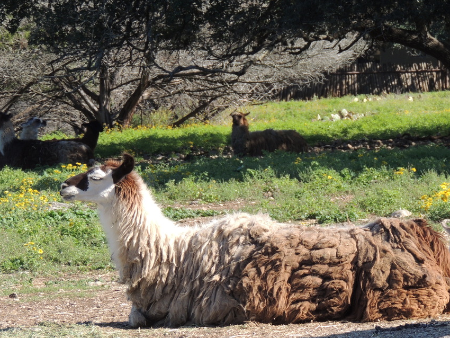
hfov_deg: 7.7
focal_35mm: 256
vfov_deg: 5.8
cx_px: 325
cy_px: 185
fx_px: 3329
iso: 100
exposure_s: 1/320
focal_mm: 30.3
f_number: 4.5
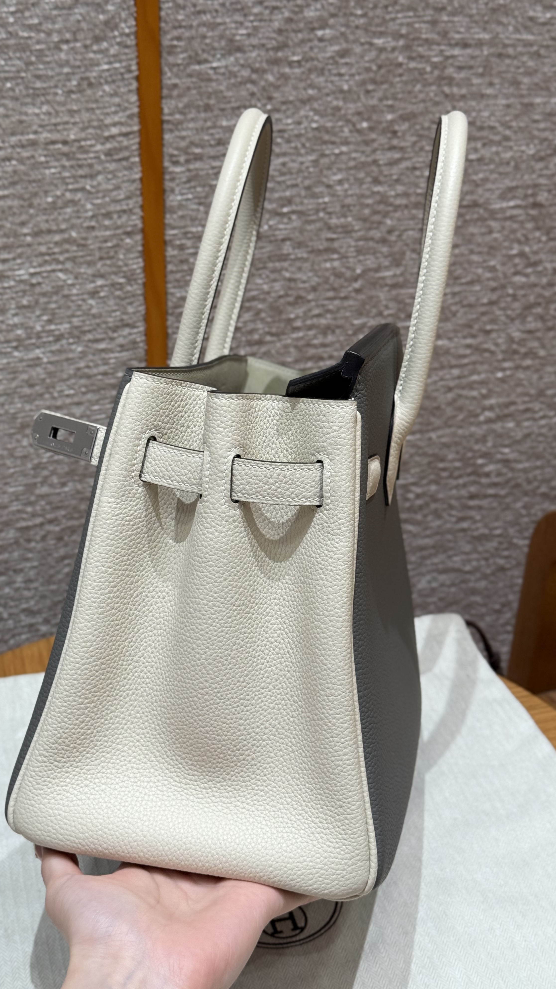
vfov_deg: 39.2
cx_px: 249
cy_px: 490
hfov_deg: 22.6
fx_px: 1389
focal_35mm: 53
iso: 64
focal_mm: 6.76
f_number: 1.78
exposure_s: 1/100
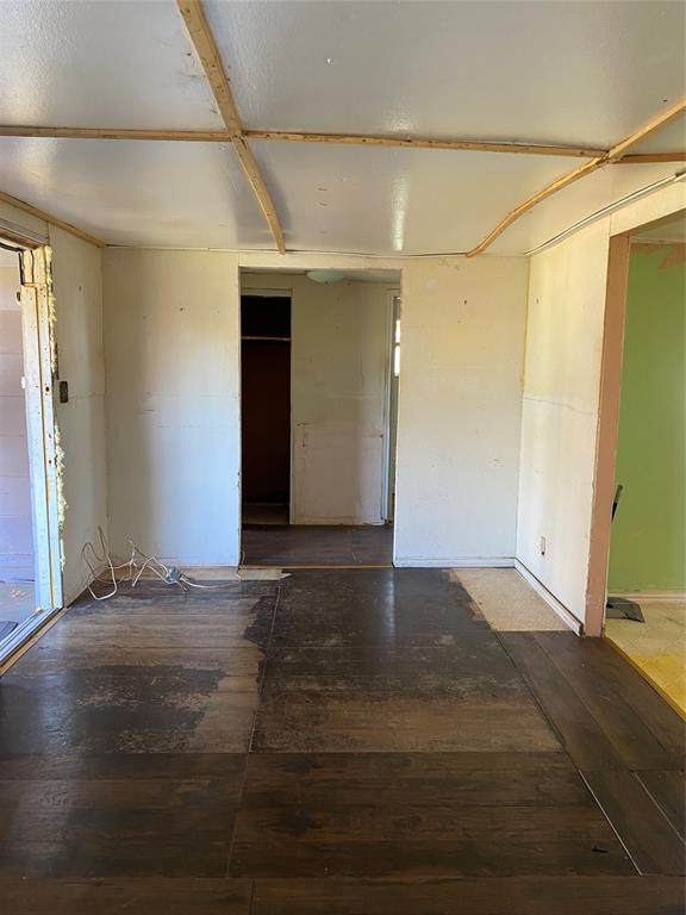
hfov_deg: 53.1
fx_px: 687
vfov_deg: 67.3
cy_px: 458
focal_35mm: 26
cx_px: 343
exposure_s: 1/60
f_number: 1.8
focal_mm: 4.25
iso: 125
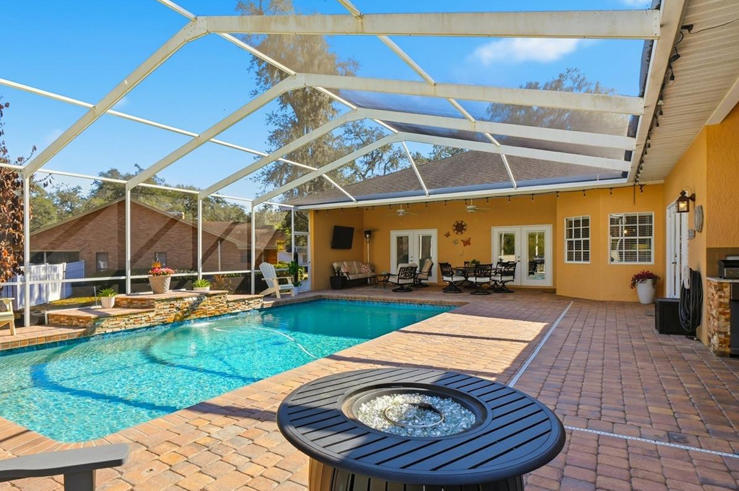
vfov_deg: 61.7
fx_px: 410
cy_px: 267
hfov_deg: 83.7
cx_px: 326
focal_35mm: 20
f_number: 9
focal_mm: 10
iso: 100
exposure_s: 1/2000
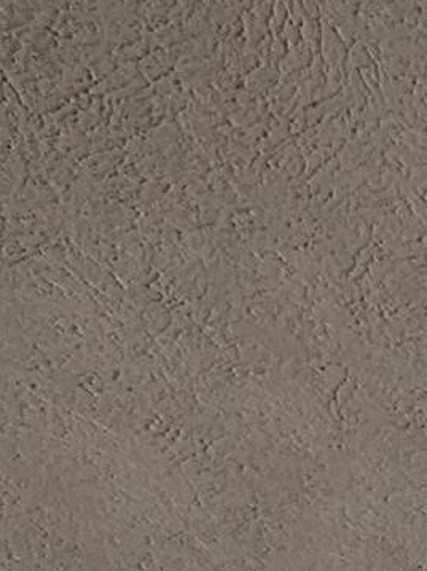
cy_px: 1635
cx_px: 1431
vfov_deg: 11.7
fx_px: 1795
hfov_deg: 9.3
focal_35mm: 109
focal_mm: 2.2
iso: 50
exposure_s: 1/175
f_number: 2.2
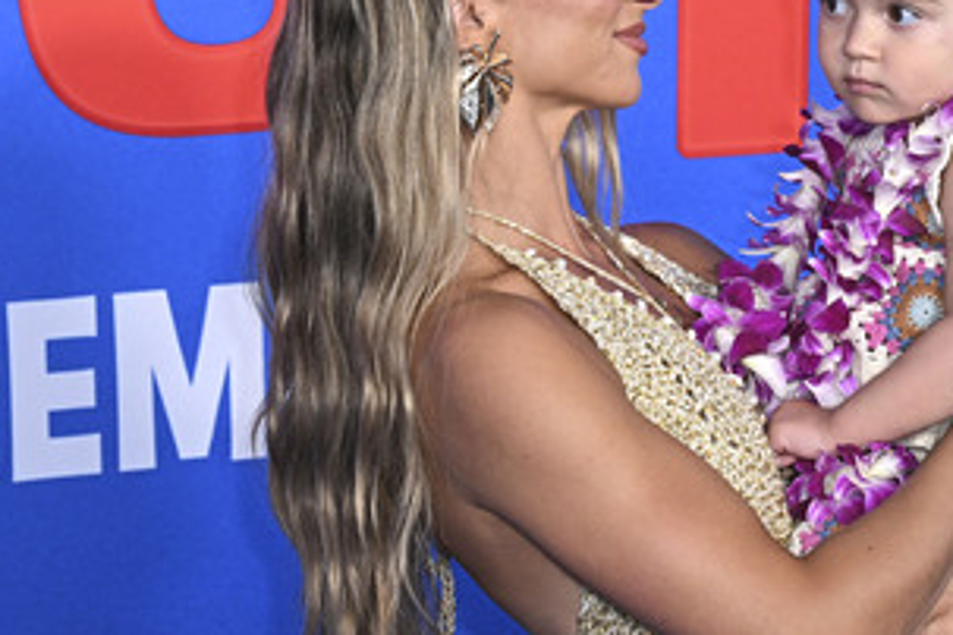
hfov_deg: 15.9
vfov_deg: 10.7
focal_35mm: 128
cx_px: 697
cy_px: 179
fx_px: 3388
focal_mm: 86
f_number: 6.3
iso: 1600
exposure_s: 1/200
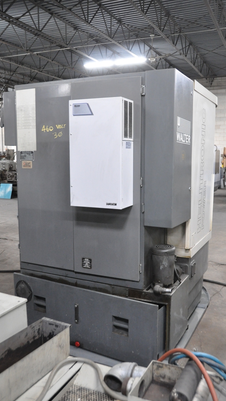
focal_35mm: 32
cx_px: 122
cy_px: 201
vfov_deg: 61.0
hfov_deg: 36.7
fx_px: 341
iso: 2200
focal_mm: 20
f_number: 3.5
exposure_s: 1/30
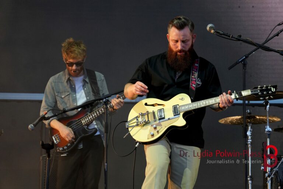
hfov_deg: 11.3
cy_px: 94
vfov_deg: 7.6
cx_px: 142
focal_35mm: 182
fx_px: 1427
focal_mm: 121
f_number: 5.6
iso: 1600
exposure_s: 1/200
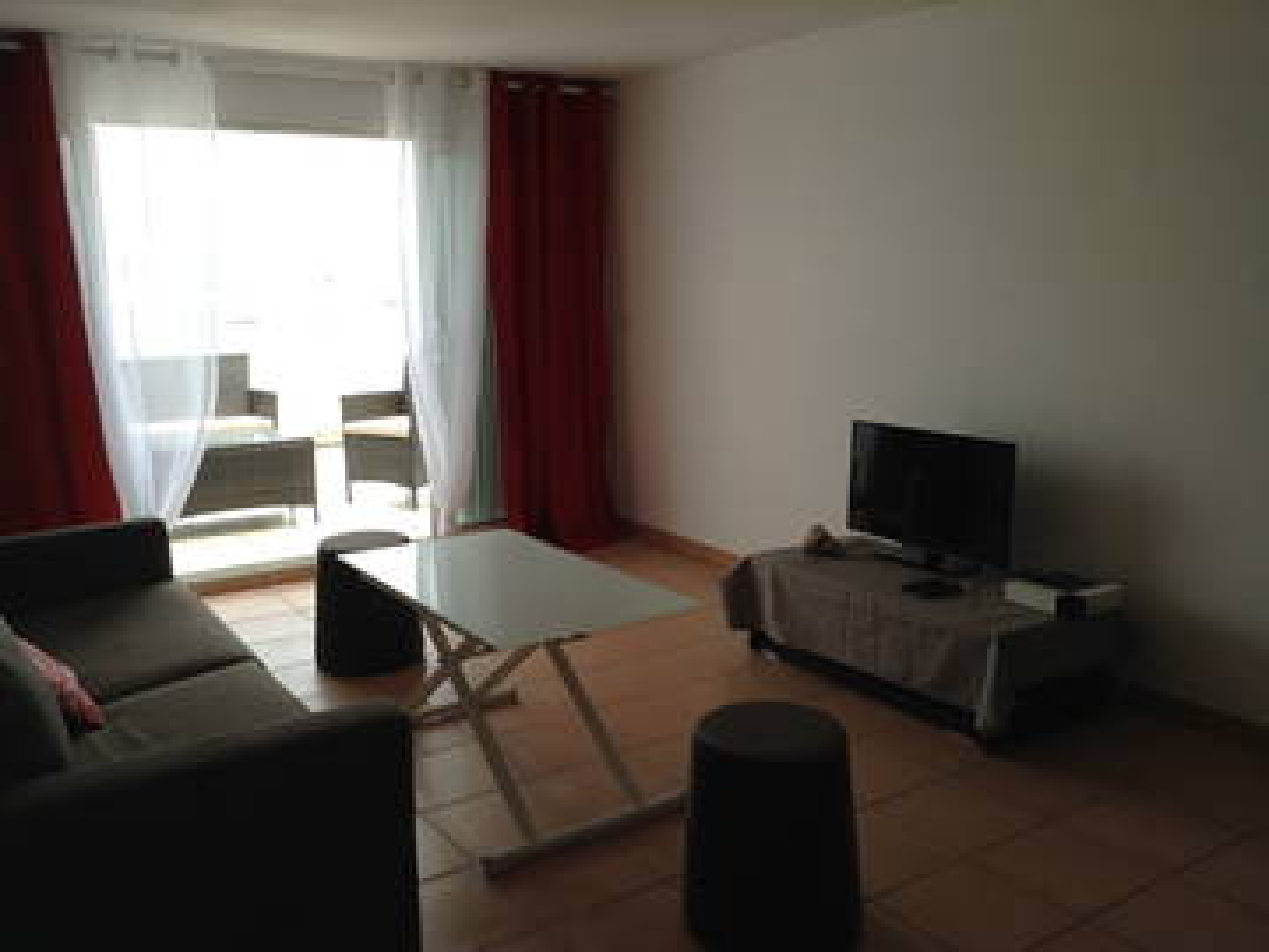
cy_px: 476
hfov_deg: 55.4
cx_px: 634
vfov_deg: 42.9
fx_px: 1210
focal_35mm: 33
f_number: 2.4
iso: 25
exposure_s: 1/236
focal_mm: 3.3
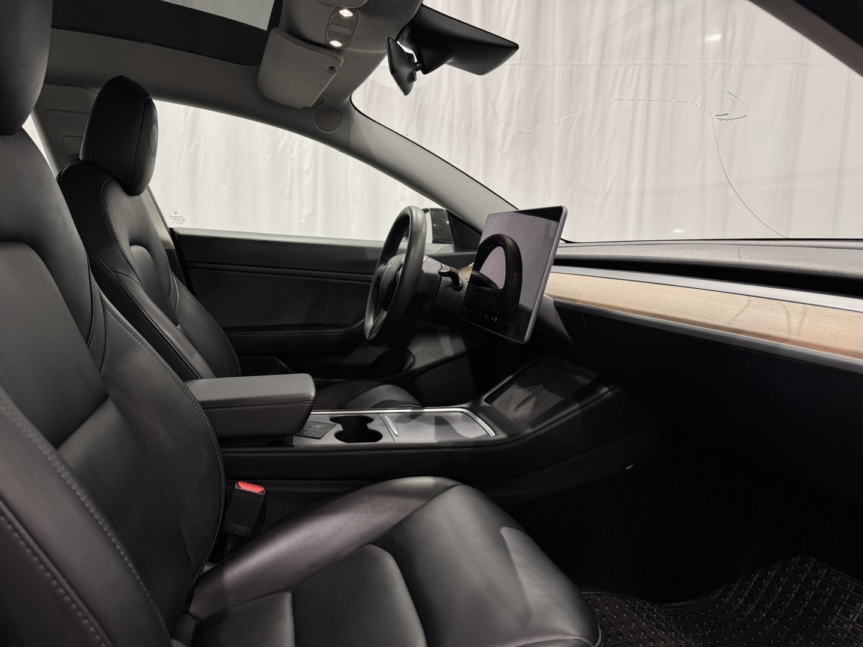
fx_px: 598
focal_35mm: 24
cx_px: 432
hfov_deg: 71.6
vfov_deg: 56.8
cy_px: 324
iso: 80
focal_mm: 6.76
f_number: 1.78
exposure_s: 1/100
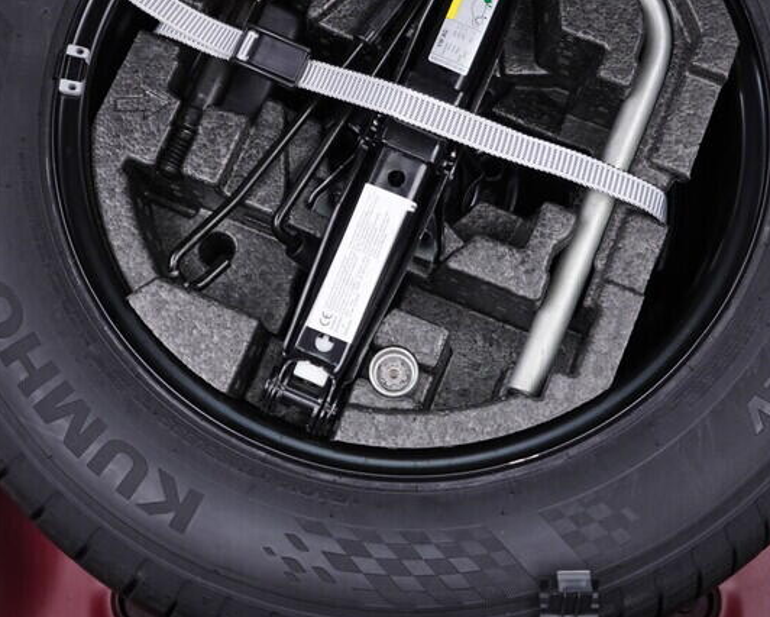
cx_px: 411
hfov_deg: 29.1
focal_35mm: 65
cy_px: 154
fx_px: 1482
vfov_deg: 23.3
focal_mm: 24
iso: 200
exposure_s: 1/40
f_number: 2.8
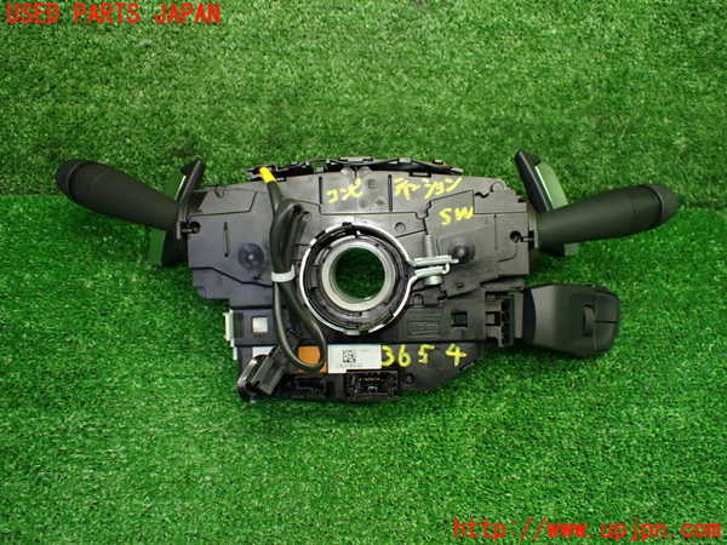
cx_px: 364
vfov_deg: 46.8
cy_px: 272
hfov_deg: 60.0
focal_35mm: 30
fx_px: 630
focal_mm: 5.4
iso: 640
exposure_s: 1/125
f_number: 2.3
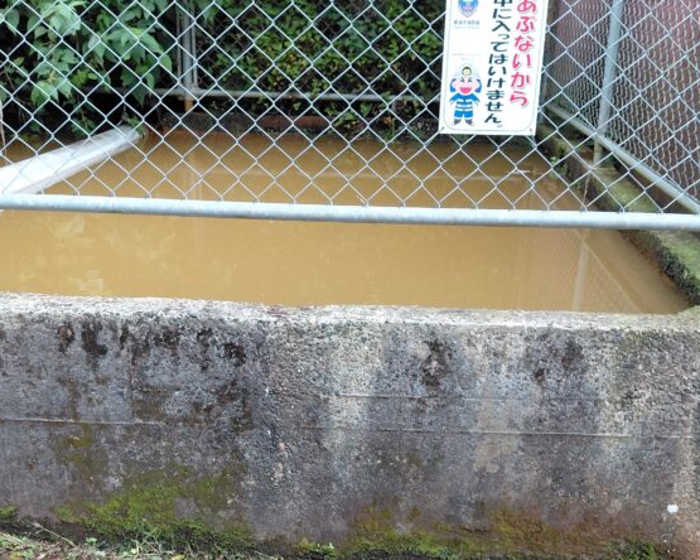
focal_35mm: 45
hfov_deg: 41.1
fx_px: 932
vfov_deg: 32.4
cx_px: 325
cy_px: 462
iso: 160
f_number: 1.8
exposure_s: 1/120
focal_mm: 4.69
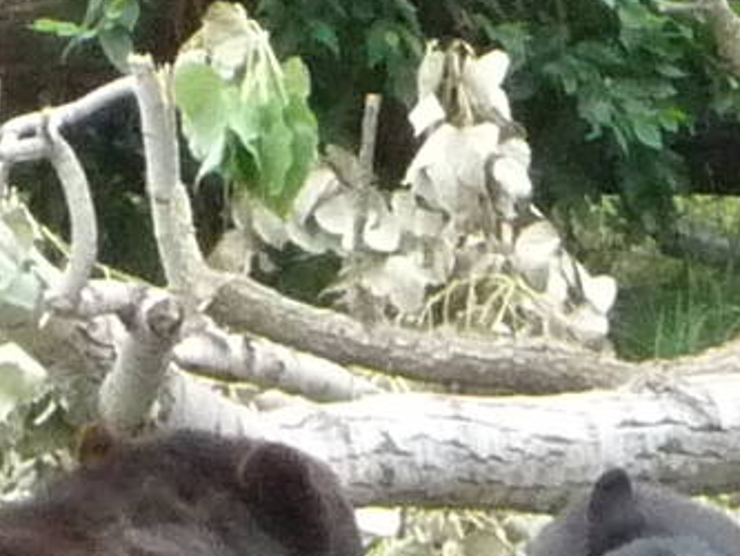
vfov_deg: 0.7
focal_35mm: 2266
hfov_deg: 0.9
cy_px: 678
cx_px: 318
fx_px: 48459
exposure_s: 1/250
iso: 400
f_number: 4.9
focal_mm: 47
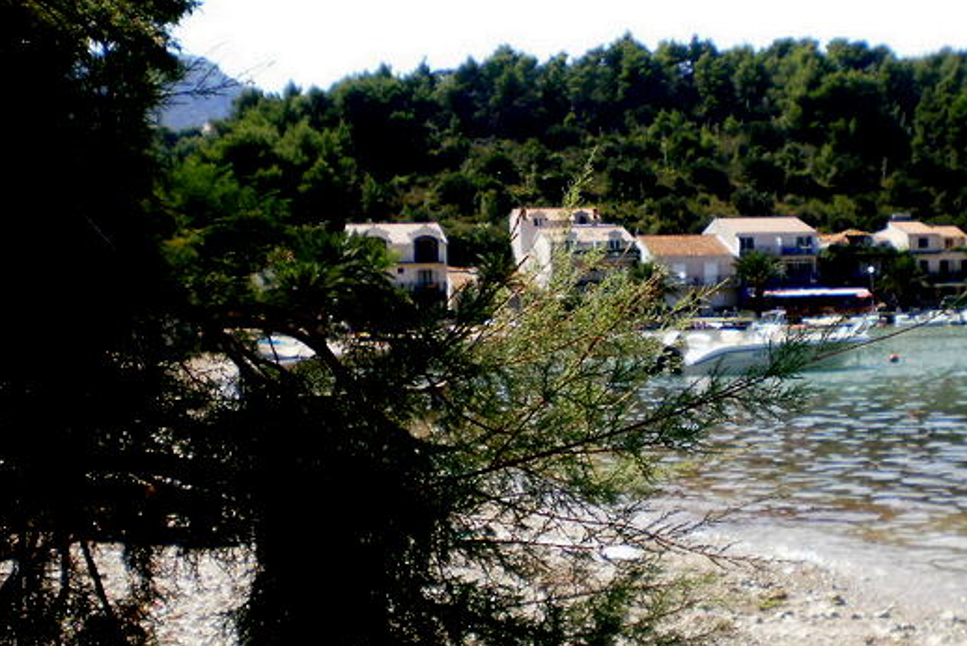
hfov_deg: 32.7
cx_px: 594
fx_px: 1639
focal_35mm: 61
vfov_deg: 22.3
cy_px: 269
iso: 100
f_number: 3.1
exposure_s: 1/1000
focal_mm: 6.3
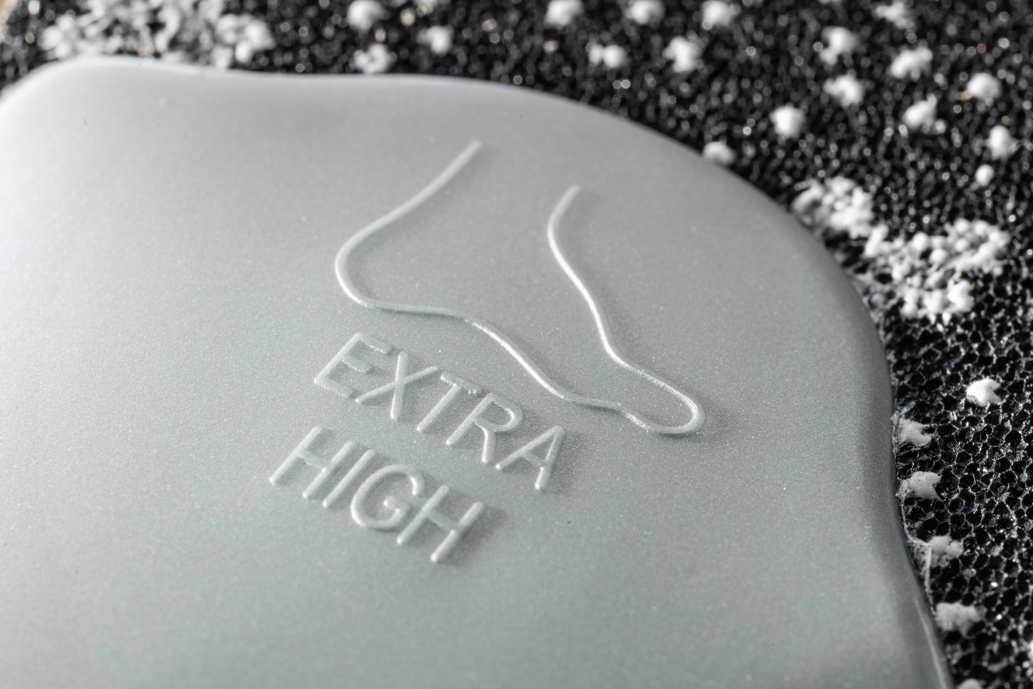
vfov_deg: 22.6
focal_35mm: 60
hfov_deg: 33.4
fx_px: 1722
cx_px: 516
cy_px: 344
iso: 80
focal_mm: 60
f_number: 29
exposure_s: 1
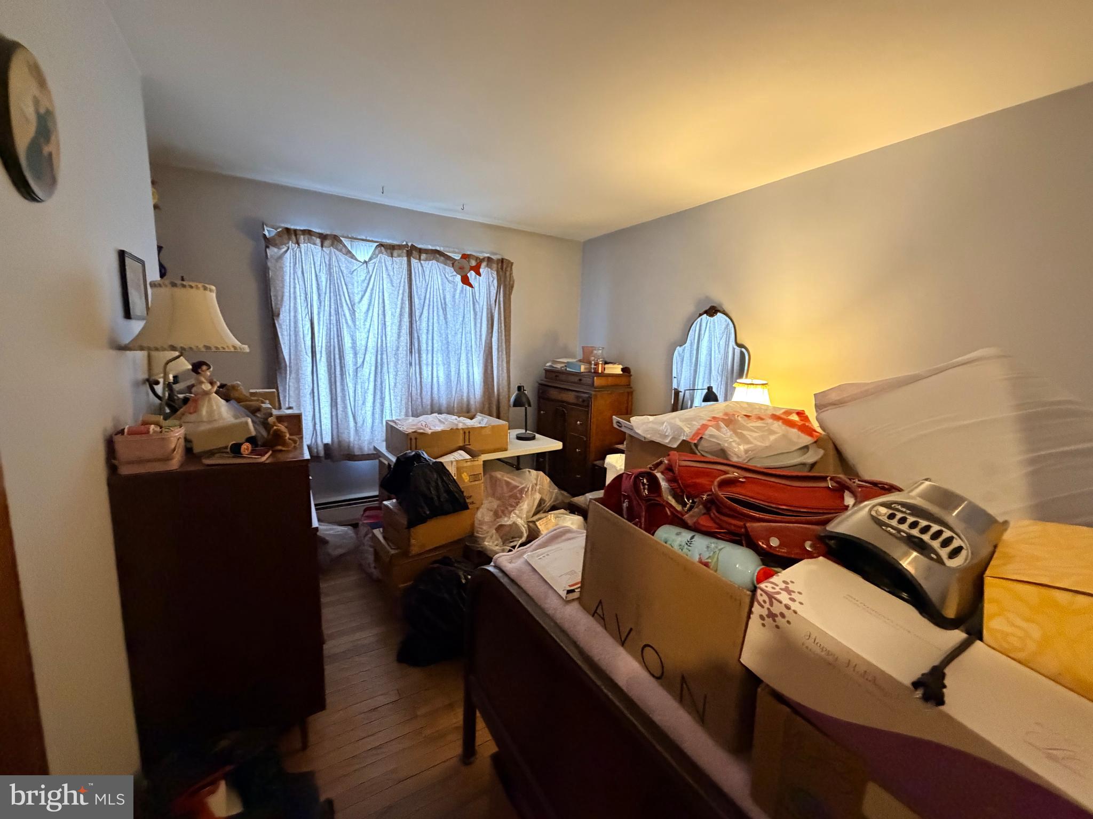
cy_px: 410
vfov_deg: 85.7
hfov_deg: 102.1
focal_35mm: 14
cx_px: 546
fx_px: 442
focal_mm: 2.22
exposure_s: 1/60
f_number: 2.2
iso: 800
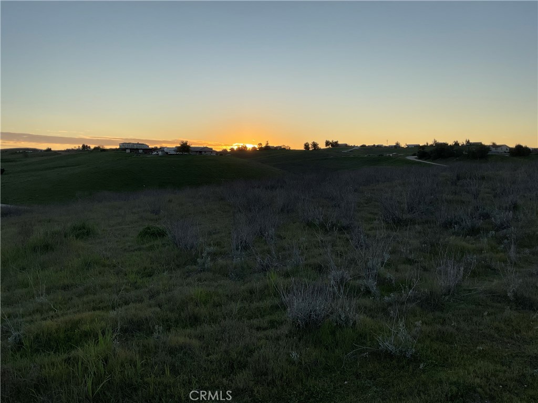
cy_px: 202
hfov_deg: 61.7
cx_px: 269
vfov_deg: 48.2
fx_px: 451
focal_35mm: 29
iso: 16
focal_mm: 3
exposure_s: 1/869
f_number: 1.8
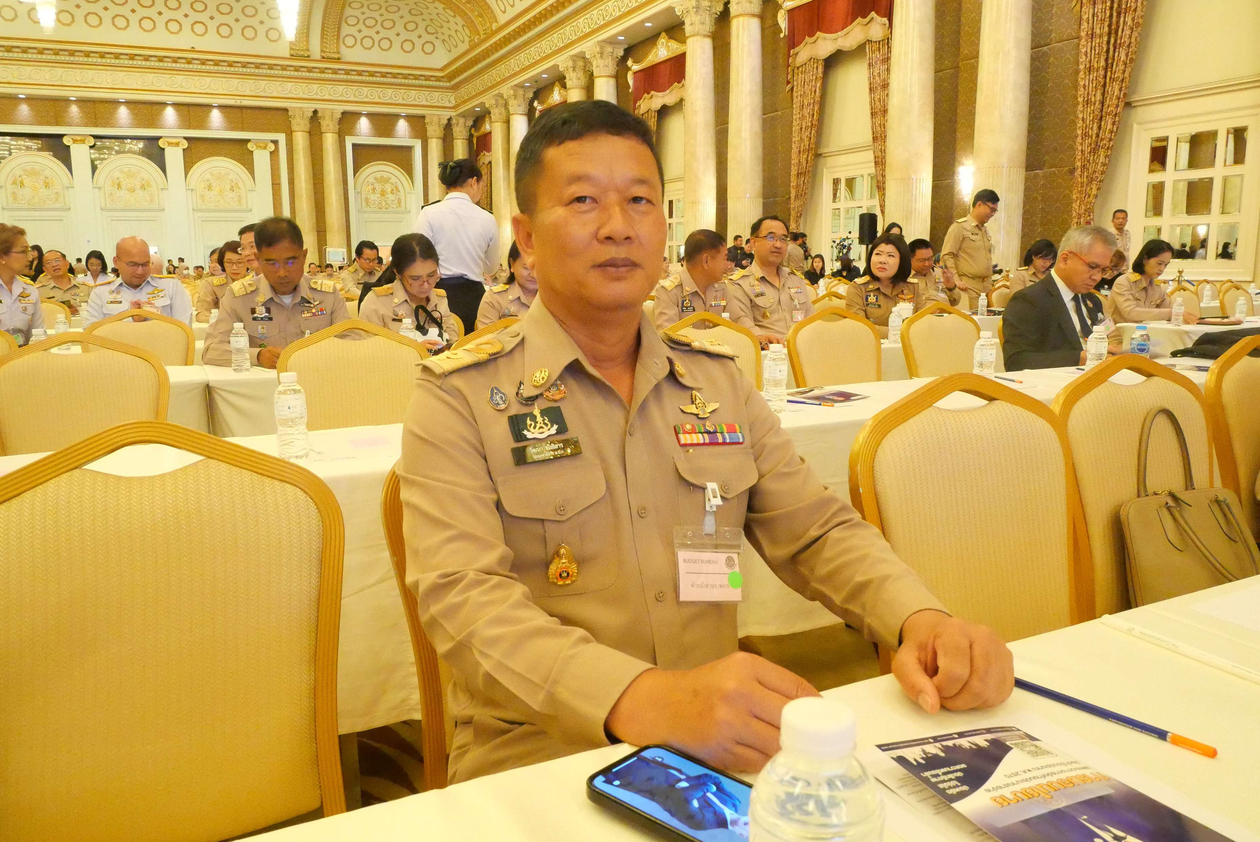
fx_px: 840
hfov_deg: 73.7
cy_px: 421
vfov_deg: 53.2
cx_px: 630
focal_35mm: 24
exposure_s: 1/25
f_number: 7.1
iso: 6400
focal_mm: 12
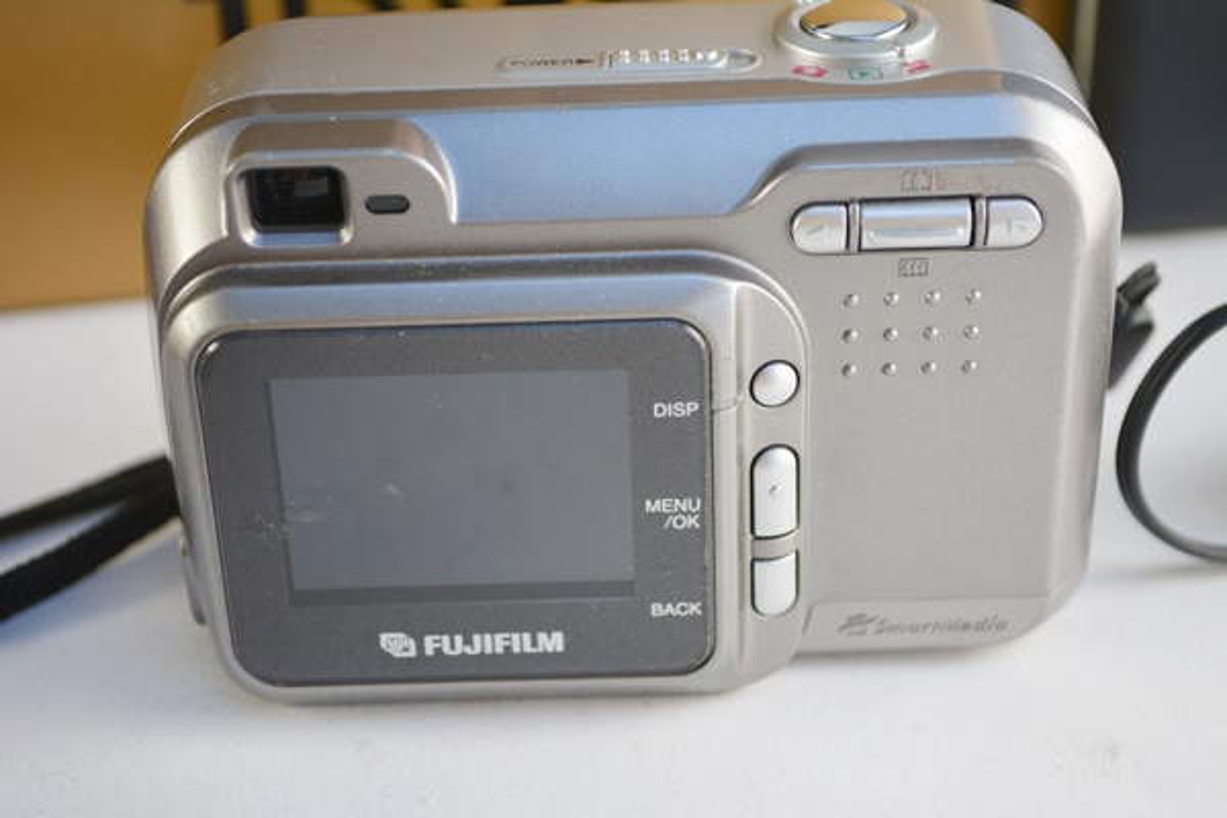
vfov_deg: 20.2
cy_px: 409
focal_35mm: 68
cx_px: 614
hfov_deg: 29.9
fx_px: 2300
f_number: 5.3
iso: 400
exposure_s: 1/80
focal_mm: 45
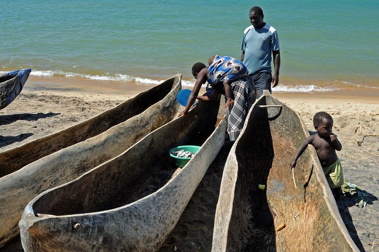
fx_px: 410
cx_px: 215
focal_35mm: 39
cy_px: 77
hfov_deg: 49.5
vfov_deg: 33.7
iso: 200
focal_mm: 18
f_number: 6.3
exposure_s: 1/160
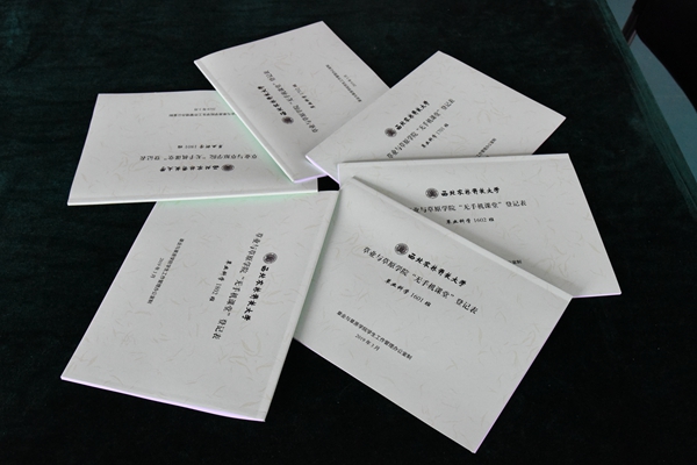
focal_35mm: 30
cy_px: 232
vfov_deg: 43.6
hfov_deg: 61.9
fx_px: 581
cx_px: 348
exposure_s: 1/160
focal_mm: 30
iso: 5000
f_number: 8
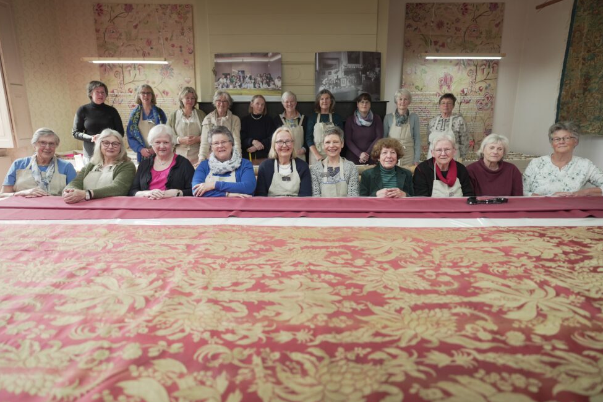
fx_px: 352
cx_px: 291
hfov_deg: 81.2
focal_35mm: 21
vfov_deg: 59.5
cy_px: 195
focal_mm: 20
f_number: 1.4
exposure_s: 1/53.7
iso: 800
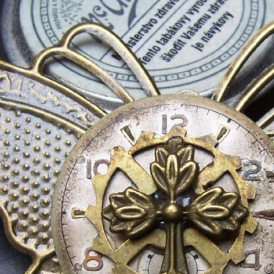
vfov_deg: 22.2
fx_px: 690
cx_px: 161
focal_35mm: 77
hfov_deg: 22.4
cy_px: 217
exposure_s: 1/90
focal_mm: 6
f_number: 3
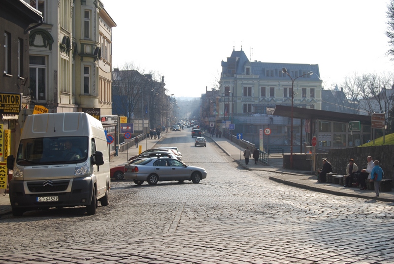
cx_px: 197
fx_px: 740
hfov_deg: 29.8
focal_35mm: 68
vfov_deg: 20.2
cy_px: 132
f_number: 9
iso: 100
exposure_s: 1/200
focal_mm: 45
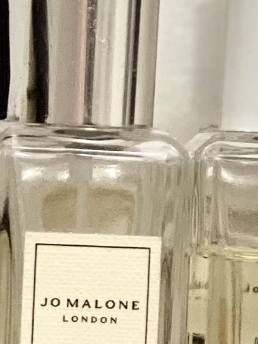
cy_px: 623
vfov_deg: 5.1
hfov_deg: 3.8
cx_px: -131
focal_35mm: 386
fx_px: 3837
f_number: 2
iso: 160
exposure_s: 1/60
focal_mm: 6
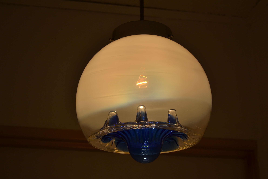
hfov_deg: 33.4
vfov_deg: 22.6
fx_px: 447
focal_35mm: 60
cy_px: 90
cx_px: 134
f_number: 5.6
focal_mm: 40
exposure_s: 1/125
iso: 160
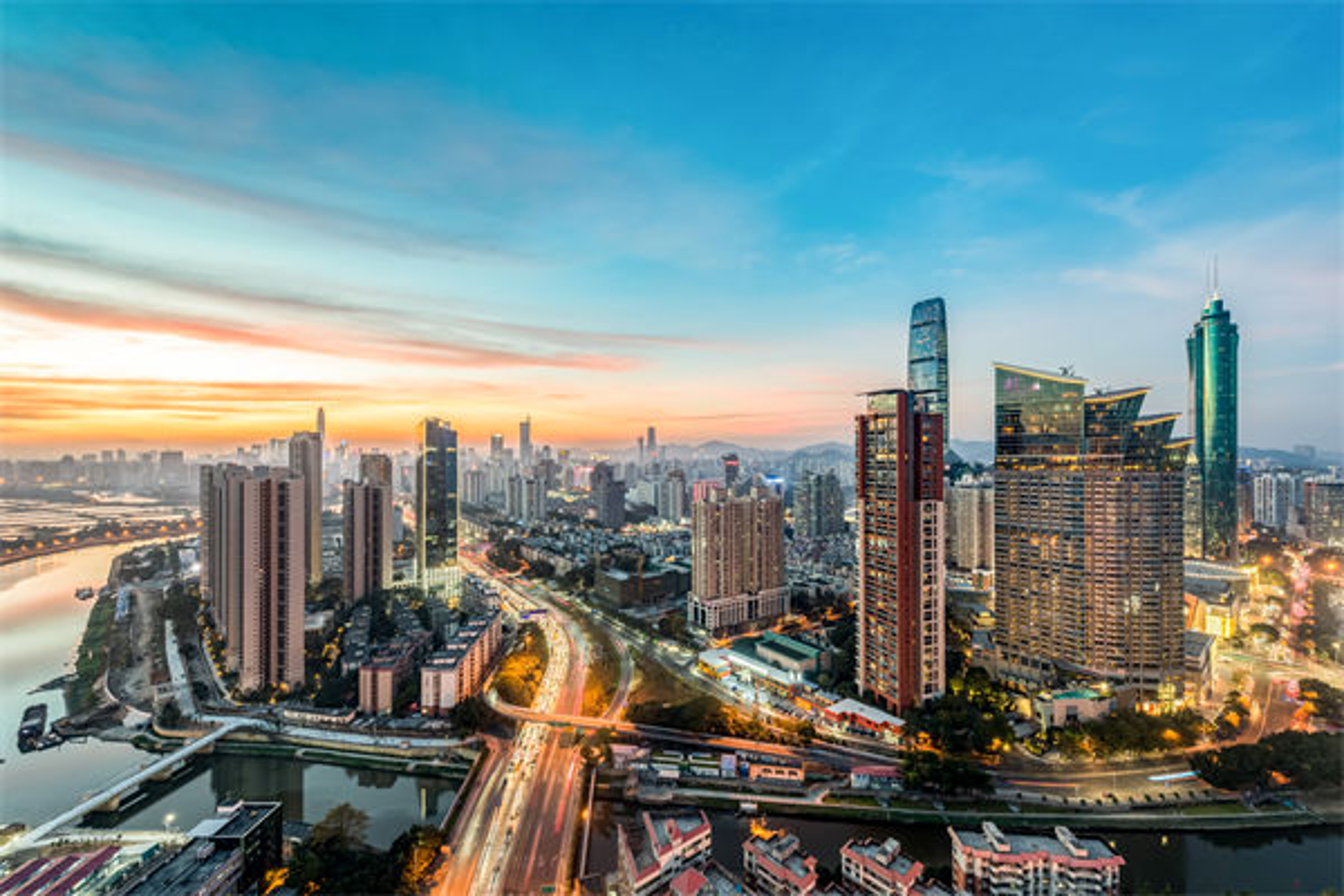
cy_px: 448
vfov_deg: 81.2
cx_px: 672
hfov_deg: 104.3
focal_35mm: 14
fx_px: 523
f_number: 11
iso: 100
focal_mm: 14
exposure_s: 2
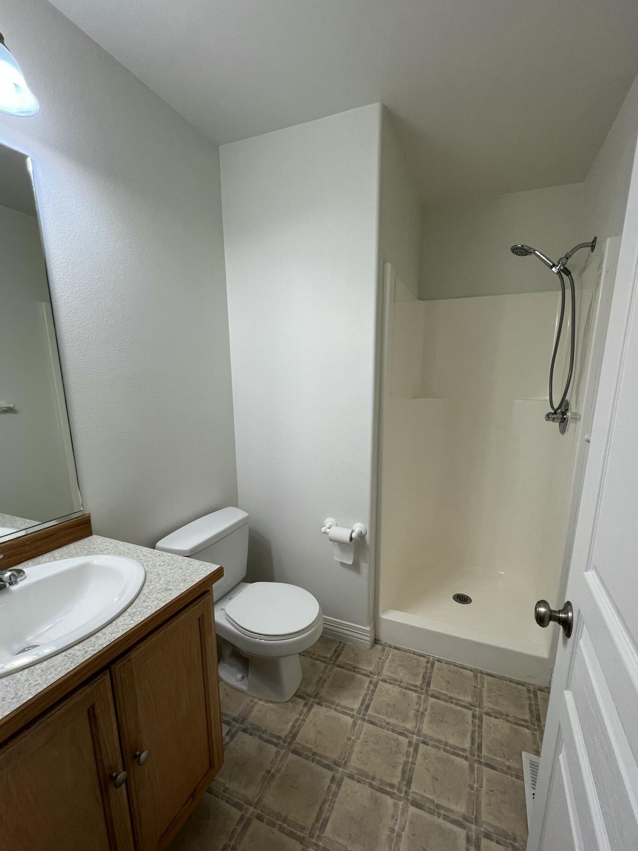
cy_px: 456
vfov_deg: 101.9
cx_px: 338
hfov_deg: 85.6
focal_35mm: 14
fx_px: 344
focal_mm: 1.57
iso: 64
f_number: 1.8
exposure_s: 1/120
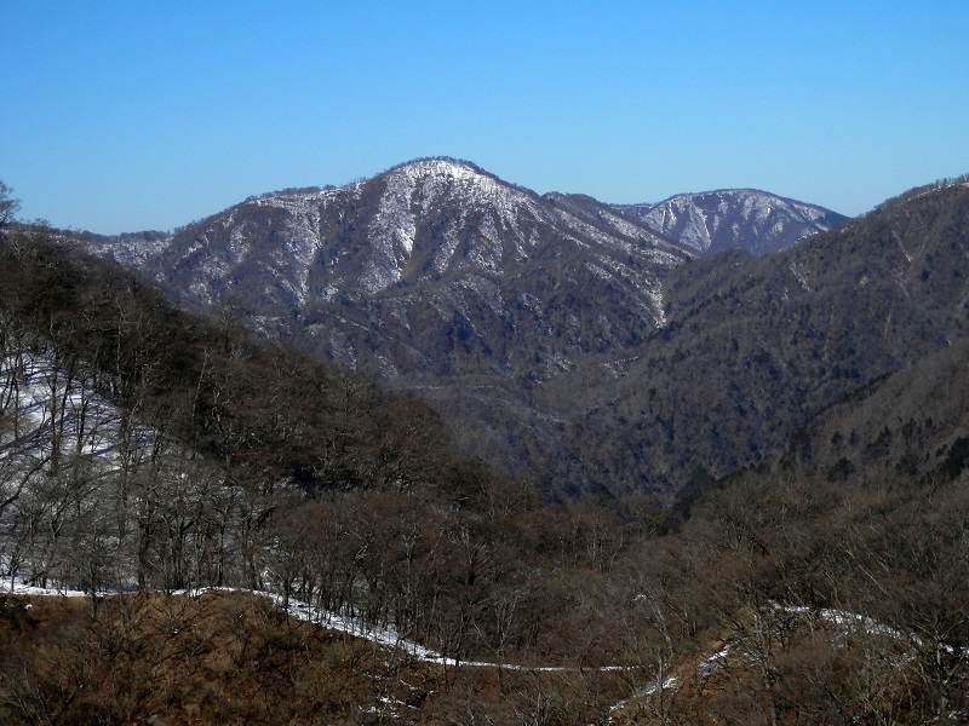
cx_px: 484
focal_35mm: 88
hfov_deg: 22.3
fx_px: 2463
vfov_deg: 16.8
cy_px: 363
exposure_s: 1/160
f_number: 13.5
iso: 80
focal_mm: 15.8
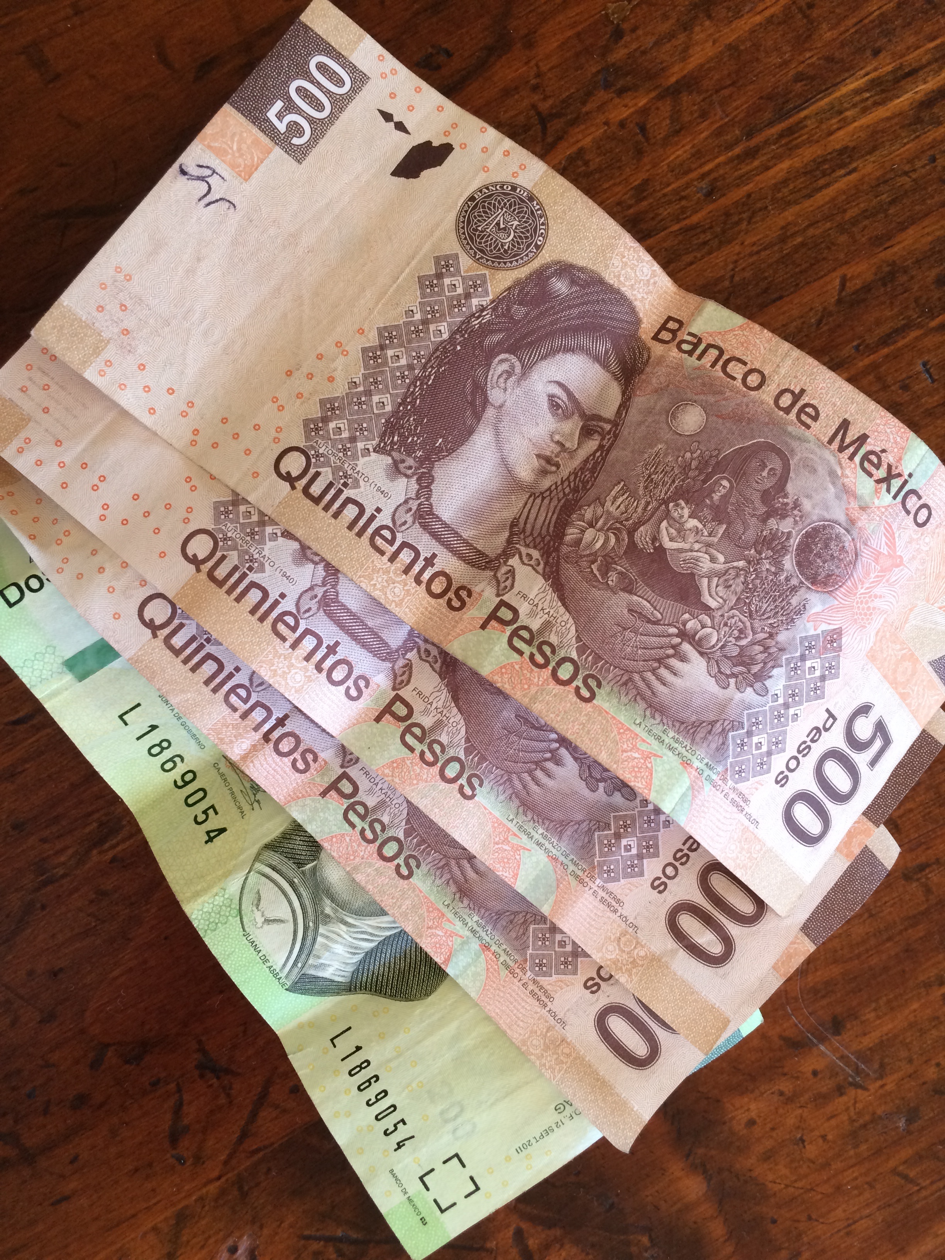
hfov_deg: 48.2
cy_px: 630
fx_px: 1056
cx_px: 472
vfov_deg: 61.7
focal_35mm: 29
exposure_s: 1/30
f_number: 2.2
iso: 100
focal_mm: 4.15
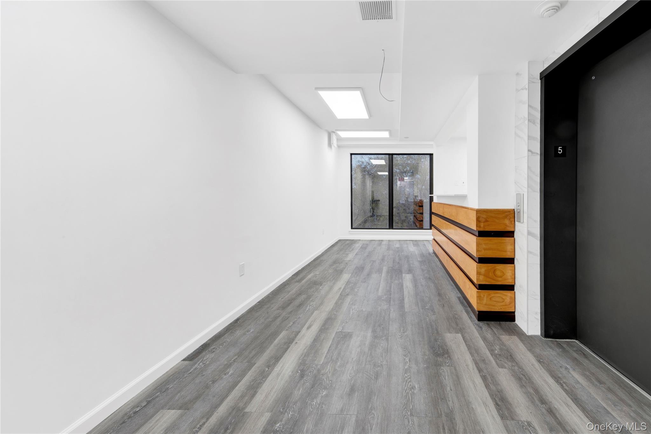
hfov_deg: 112.6
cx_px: 326
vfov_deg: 90.0
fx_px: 217
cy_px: 217
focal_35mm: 12
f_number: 8
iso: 100
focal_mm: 8
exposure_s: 1/2
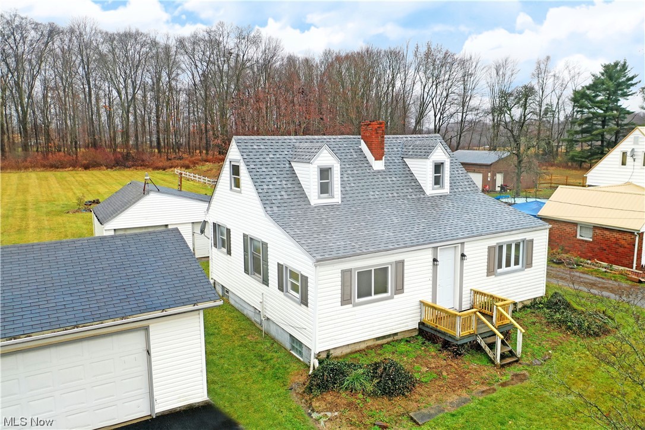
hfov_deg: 65.5
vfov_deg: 46.4
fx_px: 502
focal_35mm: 28
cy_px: 215
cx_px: 322
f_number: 3.2
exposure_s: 1/50
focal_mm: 10.26
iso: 100
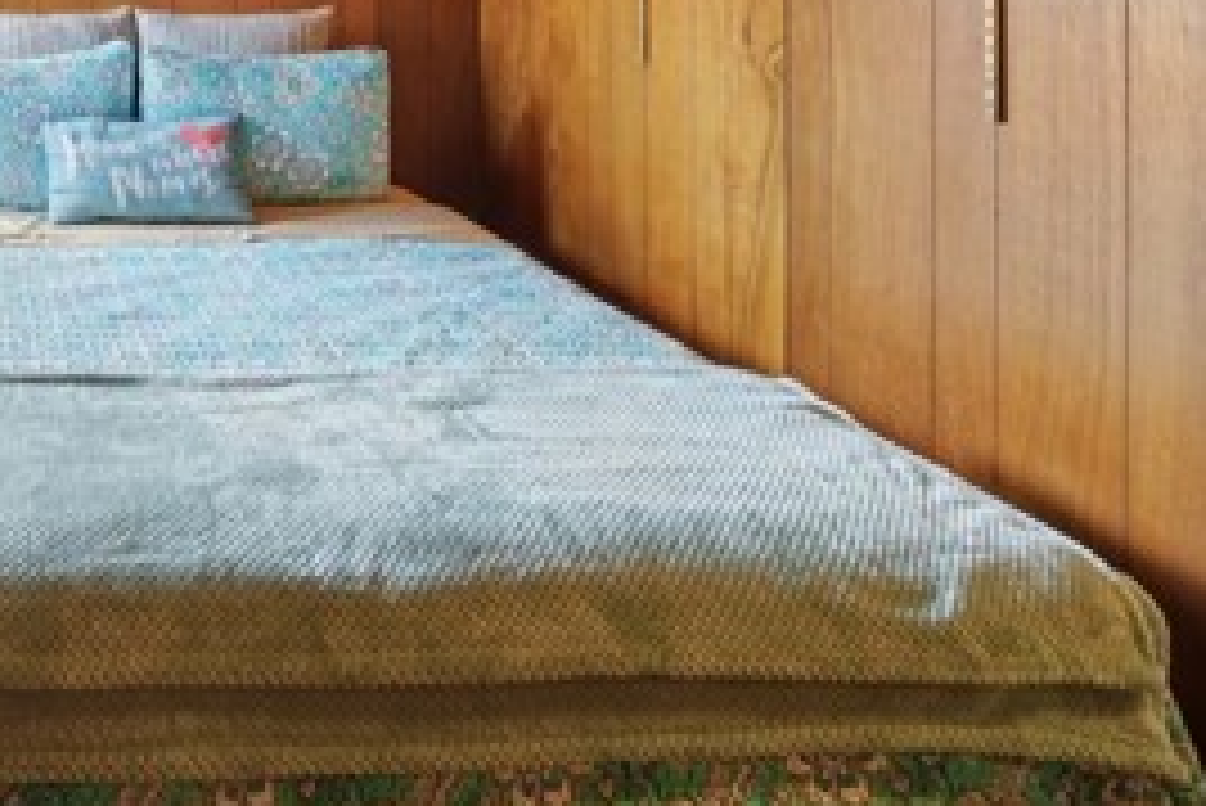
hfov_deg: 50.4
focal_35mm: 31
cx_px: 36
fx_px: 1039
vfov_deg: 37.6
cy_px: -9
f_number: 9
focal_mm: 13
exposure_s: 1/13
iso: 400
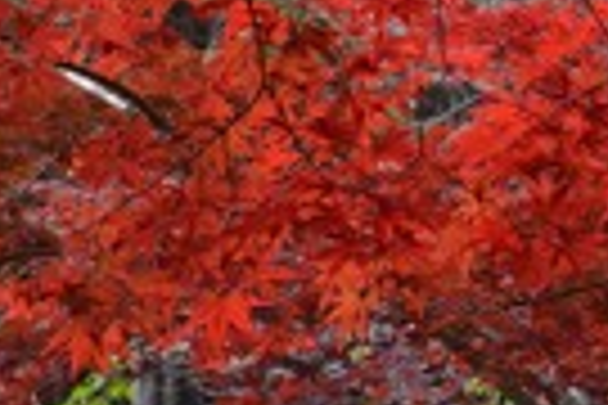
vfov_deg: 3.3
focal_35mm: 418
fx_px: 7059
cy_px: 358
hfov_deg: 4.9
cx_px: 216
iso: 200
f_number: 8
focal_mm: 55
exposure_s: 1/125
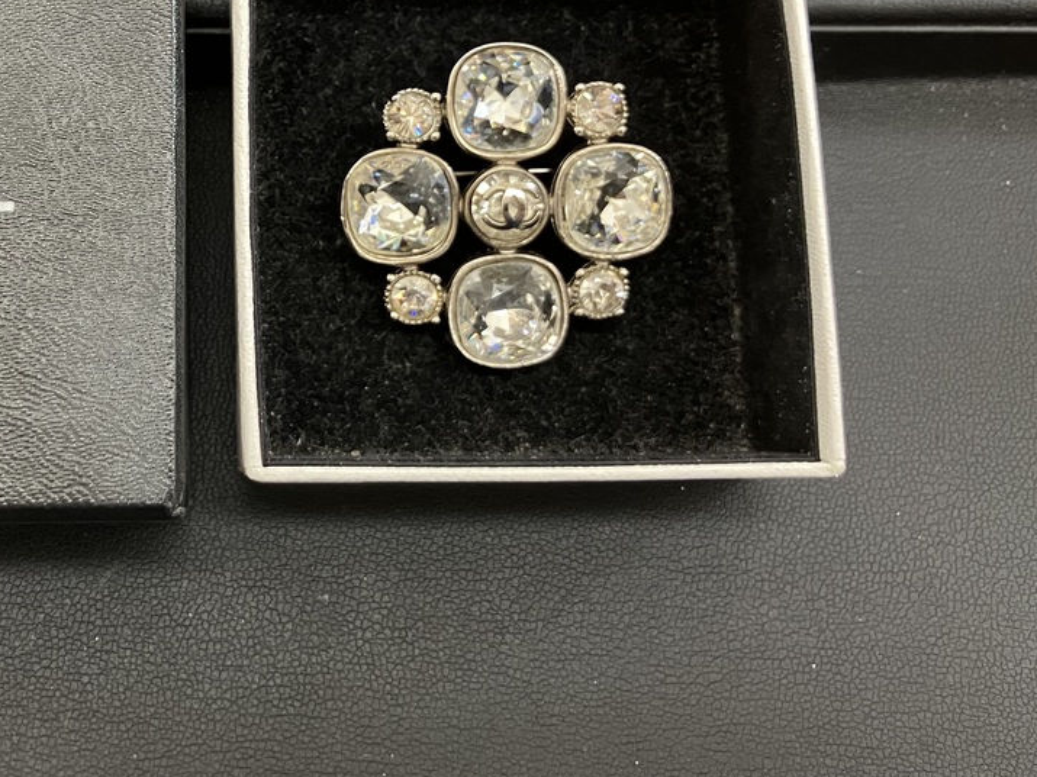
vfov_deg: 30.3
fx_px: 1408
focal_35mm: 47
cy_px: 184
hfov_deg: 39.2
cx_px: 239
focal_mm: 3.99
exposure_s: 1/60
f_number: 1.8
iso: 160
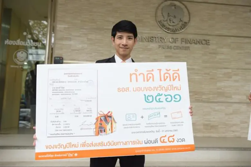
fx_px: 237
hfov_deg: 55.8
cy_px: 84
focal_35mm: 34
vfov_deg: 38.8
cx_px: 126
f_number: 4
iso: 500
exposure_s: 1/160
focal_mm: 34
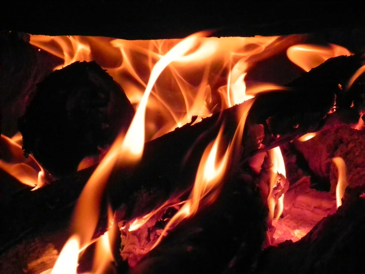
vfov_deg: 15.6
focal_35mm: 95
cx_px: 182
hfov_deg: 20.7
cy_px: 137
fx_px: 1002
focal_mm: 16.9
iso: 3200
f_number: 5.6
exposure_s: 1/1000
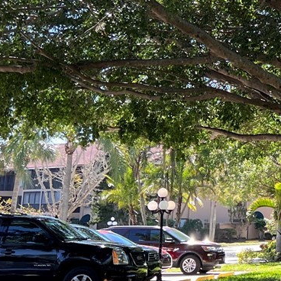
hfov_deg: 15.7
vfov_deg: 17.1
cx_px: 444
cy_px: 14
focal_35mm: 100
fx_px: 918
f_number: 1.5
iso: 50
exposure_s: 1/597
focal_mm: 5.7
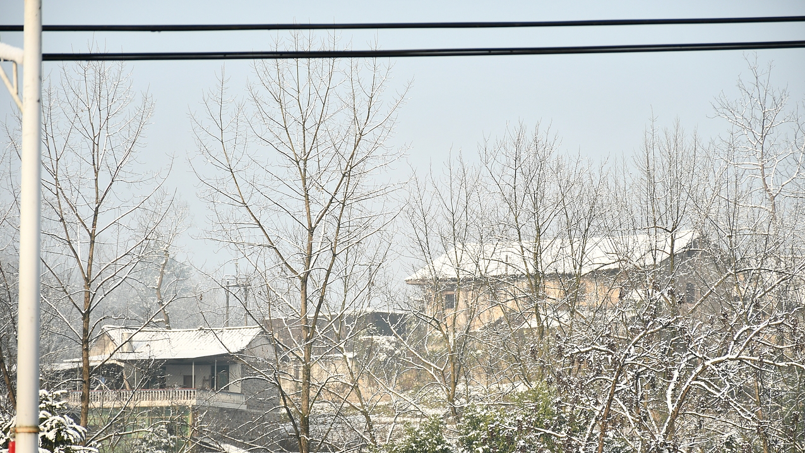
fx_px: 3906
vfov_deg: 6.6
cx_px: 402
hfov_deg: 11.8
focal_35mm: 183
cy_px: 258
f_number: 5.6
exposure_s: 1/250
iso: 100
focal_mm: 116
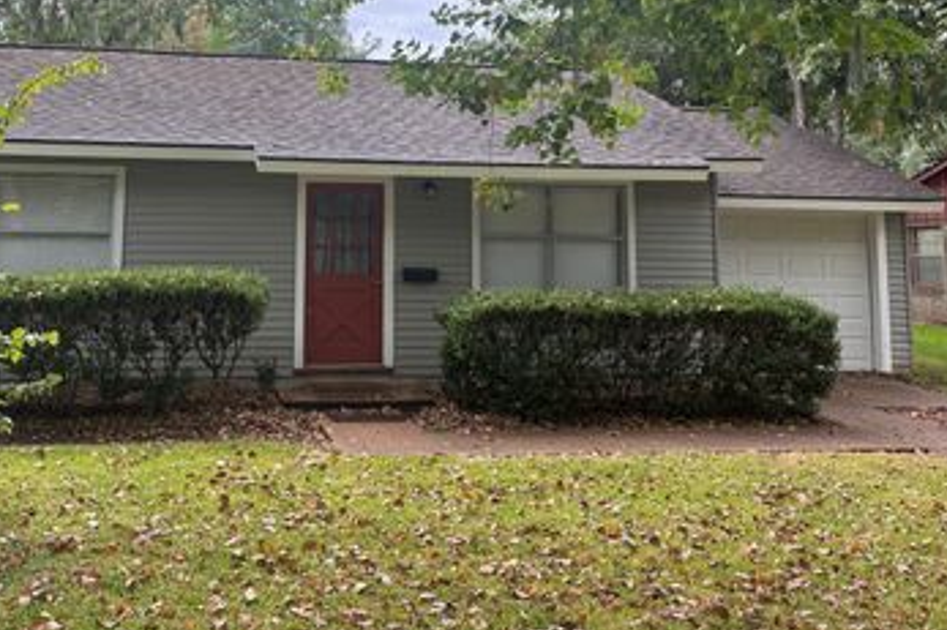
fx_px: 1025
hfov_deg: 49.0
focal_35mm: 39
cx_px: 344
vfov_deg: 33.3
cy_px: 138
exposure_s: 1/408
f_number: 1.6
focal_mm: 5.96
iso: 50
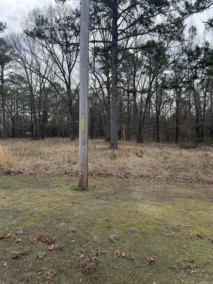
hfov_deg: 56.8
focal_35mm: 24
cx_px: 106
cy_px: 142
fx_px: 197
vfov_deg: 71.6
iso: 100
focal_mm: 6.76
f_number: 1.78
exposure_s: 1/3021
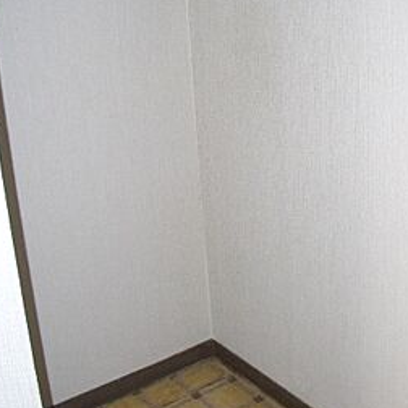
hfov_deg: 28.9
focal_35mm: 59
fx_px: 787
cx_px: 269
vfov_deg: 28.9
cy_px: 144
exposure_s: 1/60
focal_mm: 5.8
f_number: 2.6
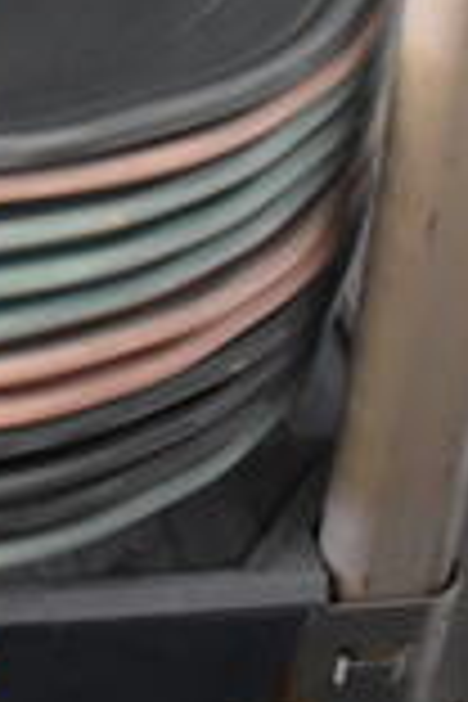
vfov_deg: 21.5
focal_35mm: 83
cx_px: -207
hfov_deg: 15.4
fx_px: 1618
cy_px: -277
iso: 5600
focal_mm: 18
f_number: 3.5
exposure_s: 1/125
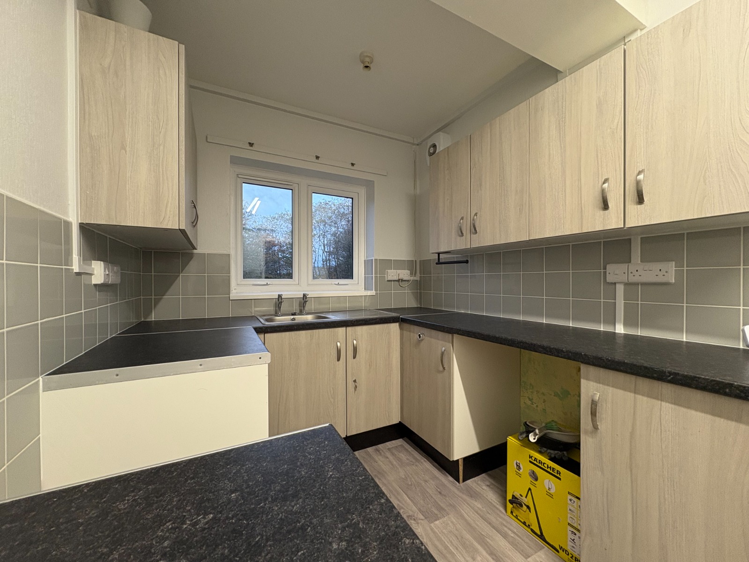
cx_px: 374
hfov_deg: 102.1
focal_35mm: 14
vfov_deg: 85.7
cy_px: 281
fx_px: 303
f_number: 2.2
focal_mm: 2.22
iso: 200
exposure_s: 1/50
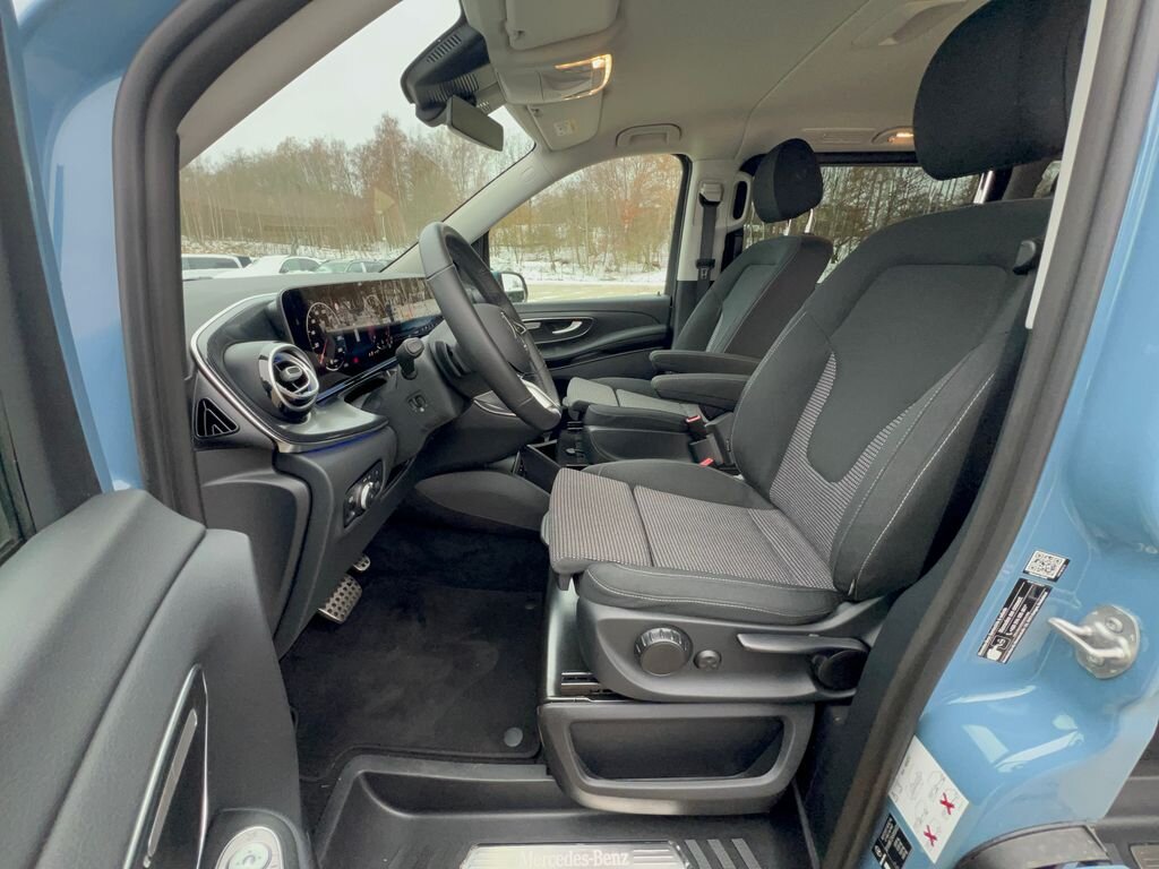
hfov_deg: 106.2
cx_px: 580
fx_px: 435
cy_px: 434
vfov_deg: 89.9
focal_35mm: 13
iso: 200
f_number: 1.8
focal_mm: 1.57
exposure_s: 1/50
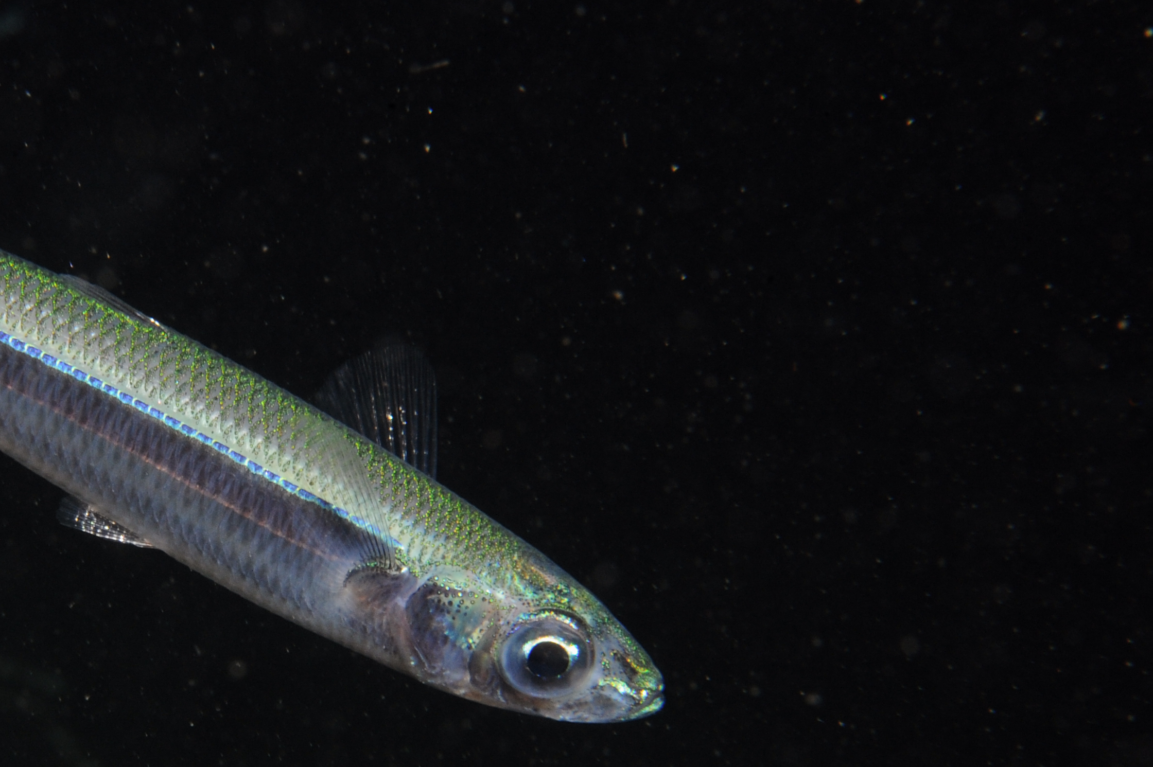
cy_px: 516
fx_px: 3649
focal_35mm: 114
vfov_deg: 12.0
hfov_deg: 17.8
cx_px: 211
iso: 1000
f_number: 32
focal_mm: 60
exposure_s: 1/200
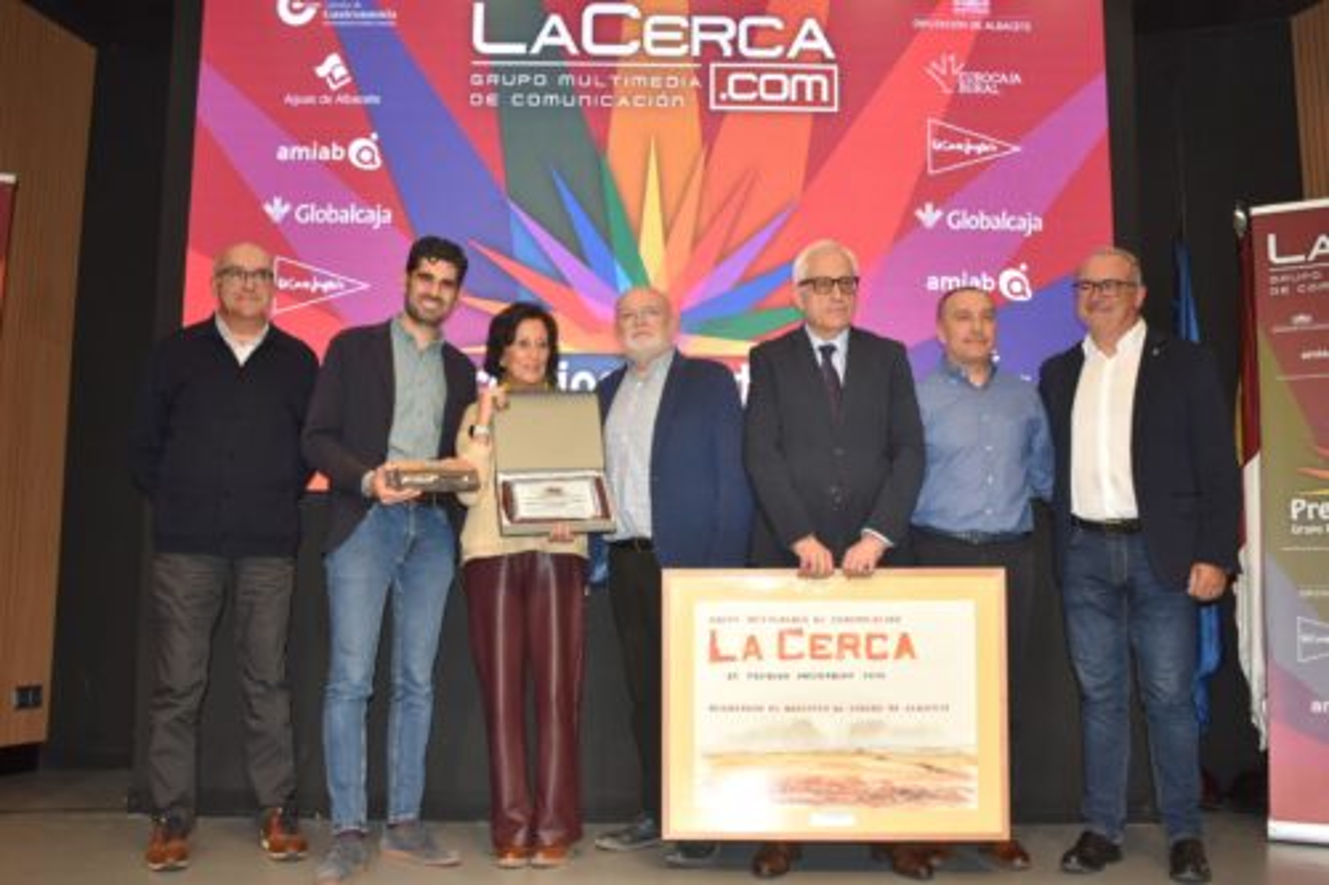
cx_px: 664
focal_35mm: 33
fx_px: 1218
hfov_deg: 57.2
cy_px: 442
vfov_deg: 39.9
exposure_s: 1/200
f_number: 5
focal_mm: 22
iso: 640
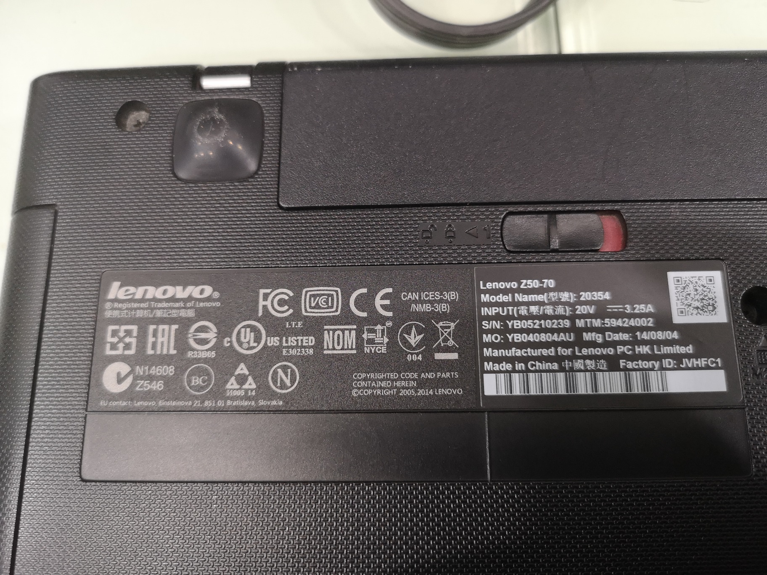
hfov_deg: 65.3
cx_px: 384
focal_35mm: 27
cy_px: 288
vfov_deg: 51.4
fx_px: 598
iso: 500
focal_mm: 3.95
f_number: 1.8
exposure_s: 1/50
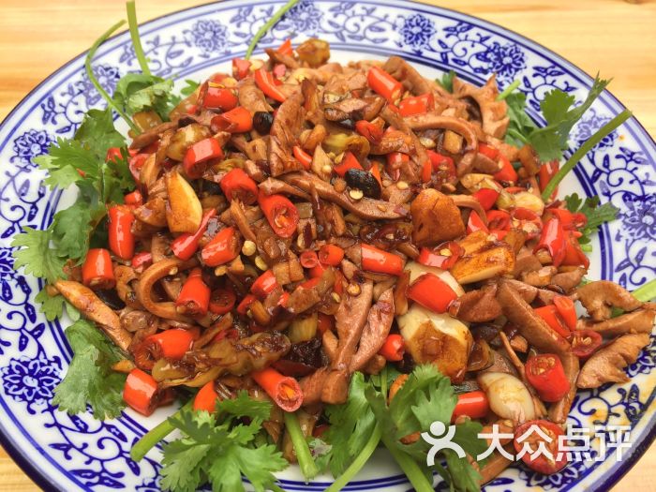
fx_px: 550
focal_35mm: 29
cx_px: 328
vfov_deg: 48.2
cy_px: 246
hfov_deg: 61.7
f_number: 2.2
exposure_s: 1/100
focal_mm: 4.15
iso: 32
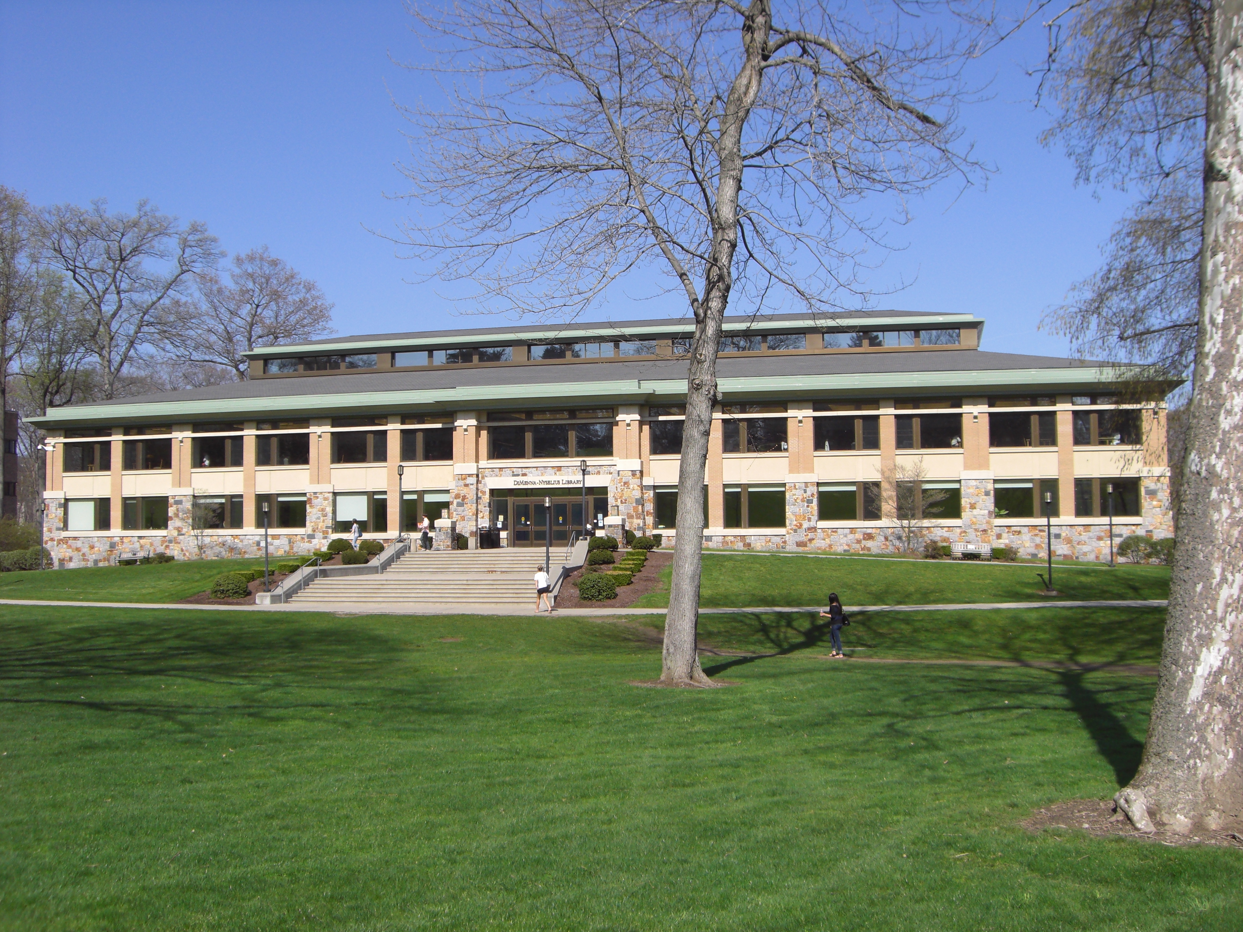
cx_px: 622
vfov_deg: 37.7
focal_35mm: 38
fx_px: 1365
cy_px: 466
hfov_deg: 49.0
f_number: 8
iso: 64
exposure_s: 1/200
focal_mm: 6.2
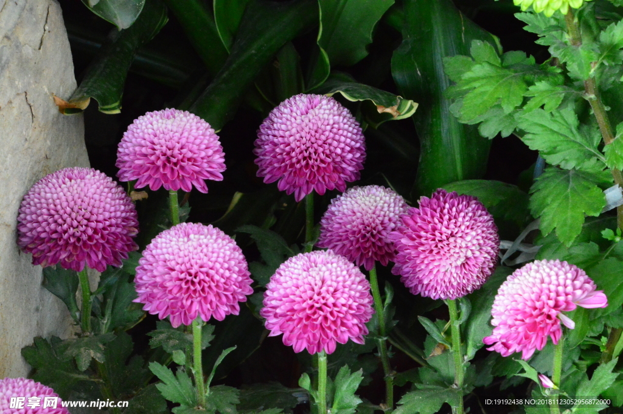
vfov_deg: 10.7
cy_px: 207
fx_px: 2205
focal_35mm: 128
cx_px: 312
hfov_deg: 16.1
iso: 6400
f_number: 20
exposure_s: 1/125
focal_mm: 85
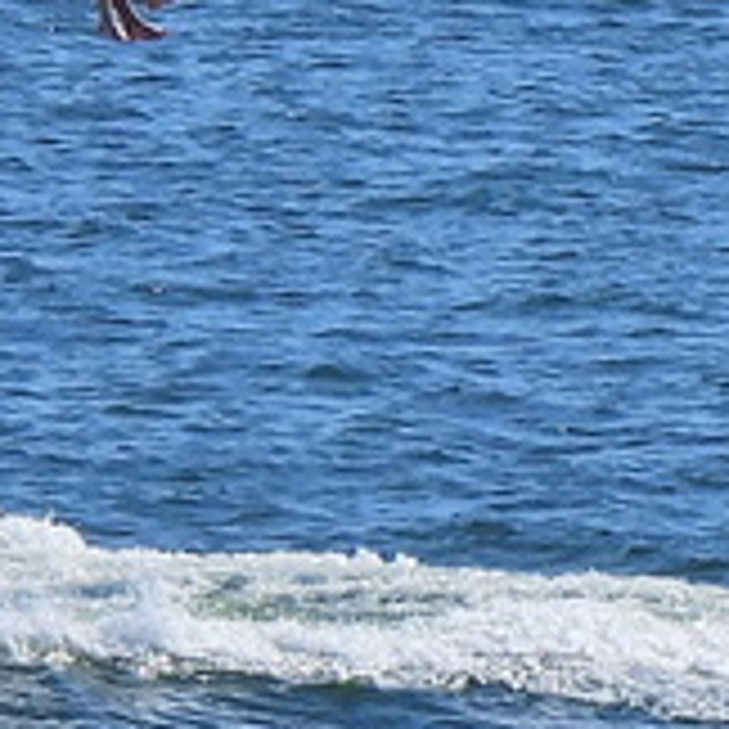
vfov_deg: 0.7
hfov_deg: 0.7
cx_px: 1278
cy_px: -216
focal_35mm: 2647
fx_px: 63068
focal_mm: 67.8
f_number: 5
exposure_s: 1/1250
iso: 100
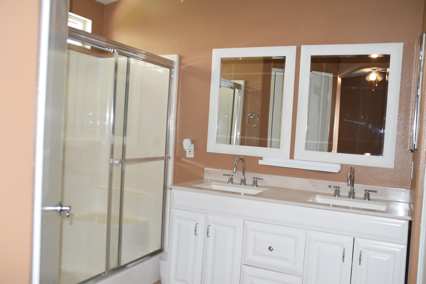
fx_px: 390
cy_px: 142
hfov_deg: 57.2
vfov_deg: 40.0
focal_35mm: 33
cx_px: 213
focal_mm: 22
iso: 800
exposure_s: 1/80
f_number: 4.5
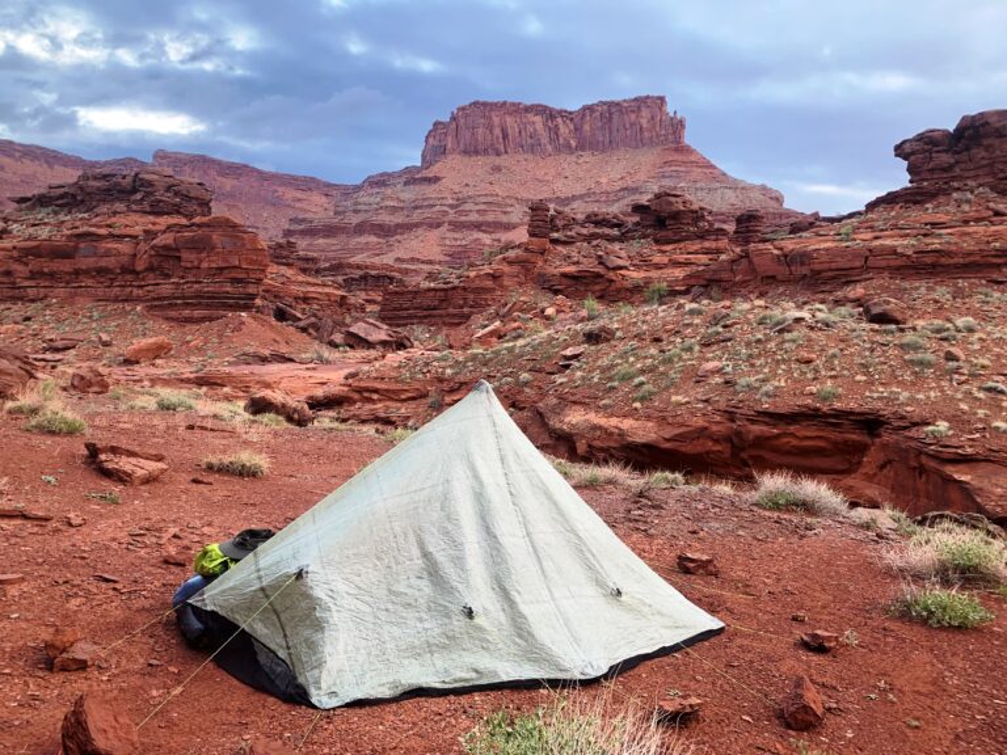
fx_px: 756
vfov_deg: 53.1
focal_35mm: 26
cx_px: 504
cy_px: 378
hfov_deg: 67.3
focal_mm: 4.25
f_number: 1.8
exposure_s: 1/121
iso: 40
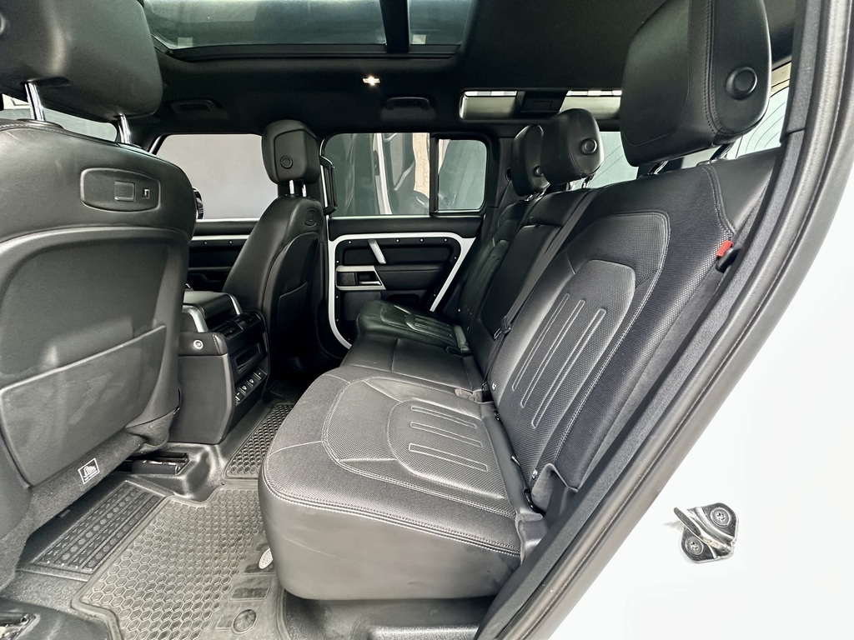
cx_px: 427
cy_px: 320
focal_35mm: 14
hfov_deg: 102.1
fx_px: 345
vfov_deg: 85.7
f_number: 2.2
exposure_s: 1/60
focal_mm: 2.22
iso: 400
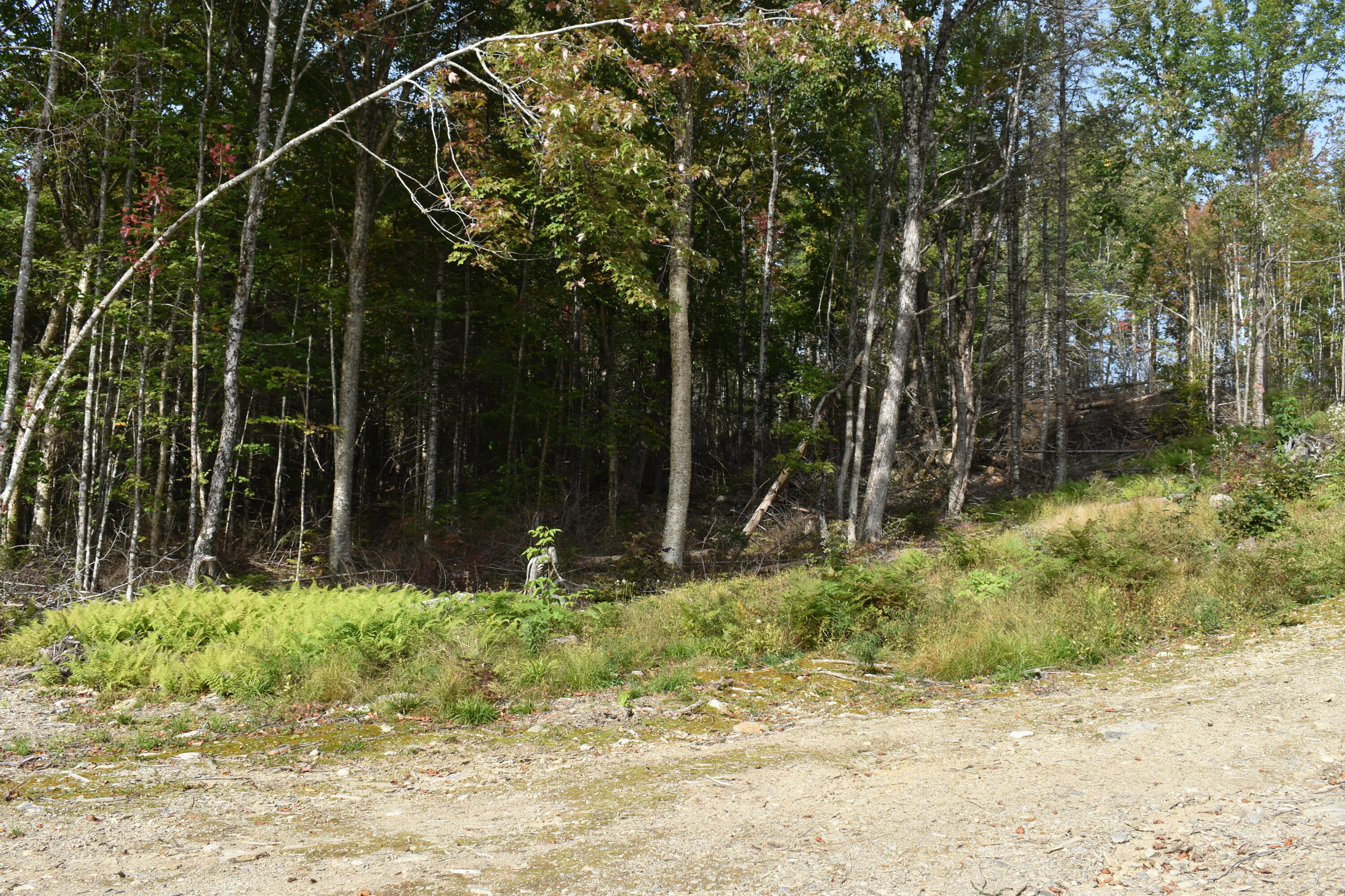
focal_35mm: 36
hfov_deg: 53.1
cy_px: 448
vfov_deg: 36.9
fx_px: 1345
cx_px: 672
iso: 100
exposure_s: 1/200
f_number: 7.1
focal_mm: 24
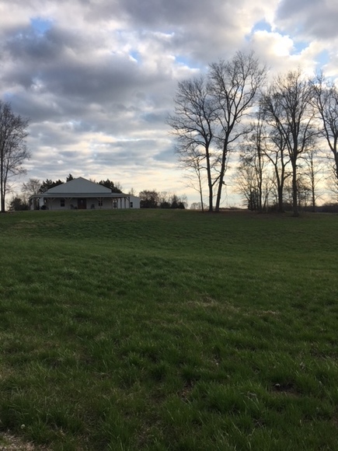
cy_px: 226
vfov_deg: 61.7
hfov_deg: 48.2
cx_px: 169
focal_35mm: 29
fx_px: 378
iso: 25
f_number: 2.2
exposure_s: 1/674
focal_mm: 4.15
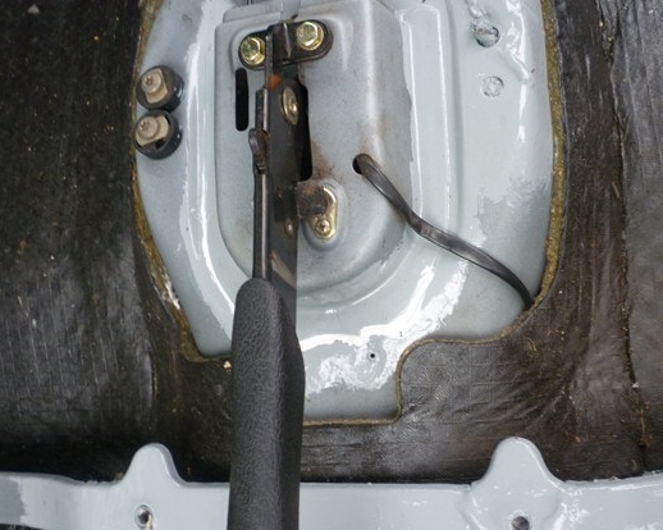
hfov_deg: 51.3
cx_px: 385
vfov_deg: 42.2
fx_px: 687
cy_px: 268
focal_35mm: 35
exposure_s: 1/40
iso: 80
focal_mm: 5.2
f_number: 3.3
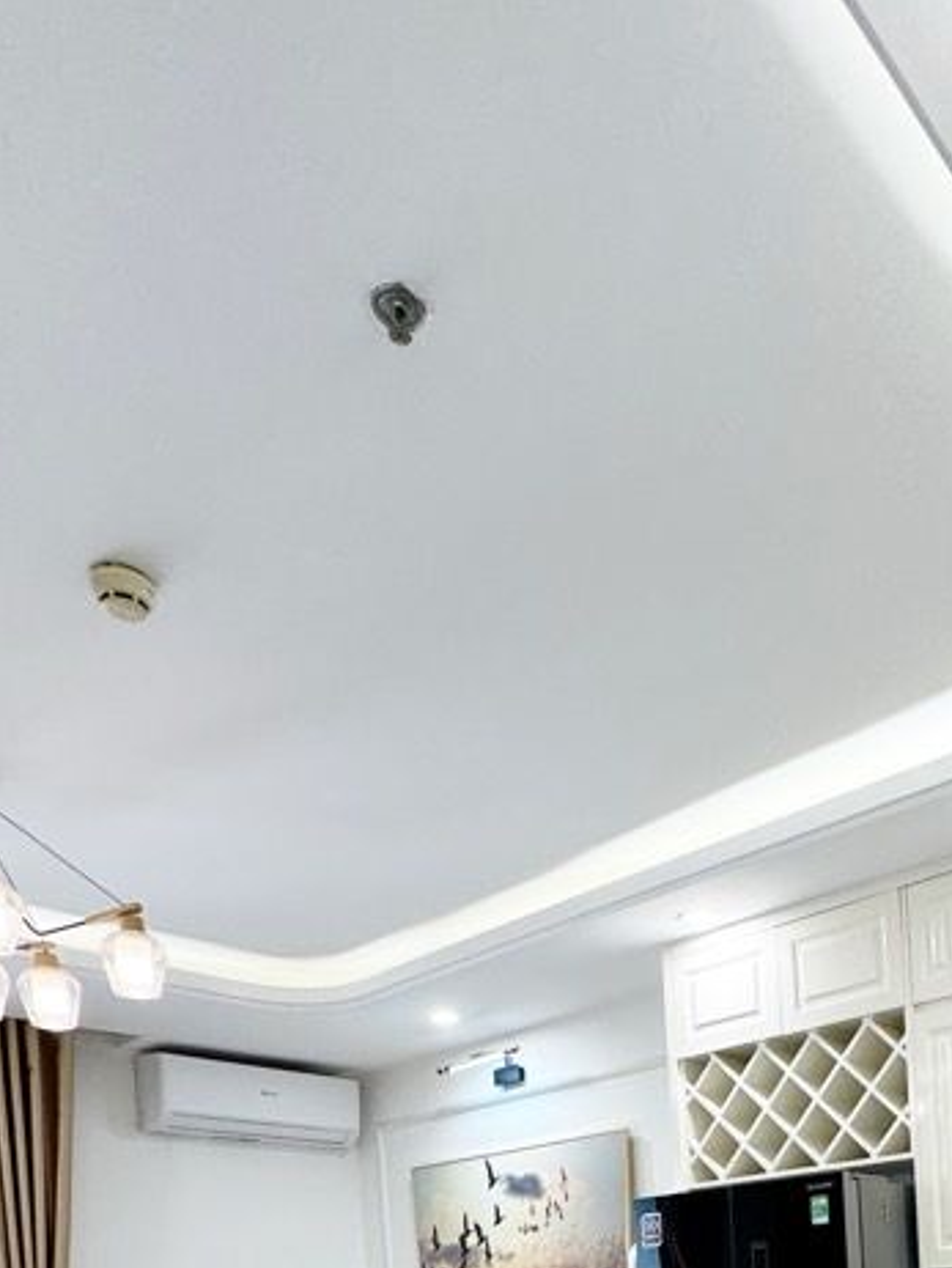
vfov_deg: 45.6
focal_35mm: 31
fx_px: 1136
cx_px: 787
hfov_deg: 43.0
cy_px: 1356
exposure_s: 1/100
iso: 80
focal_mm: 2.22
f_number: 2.2
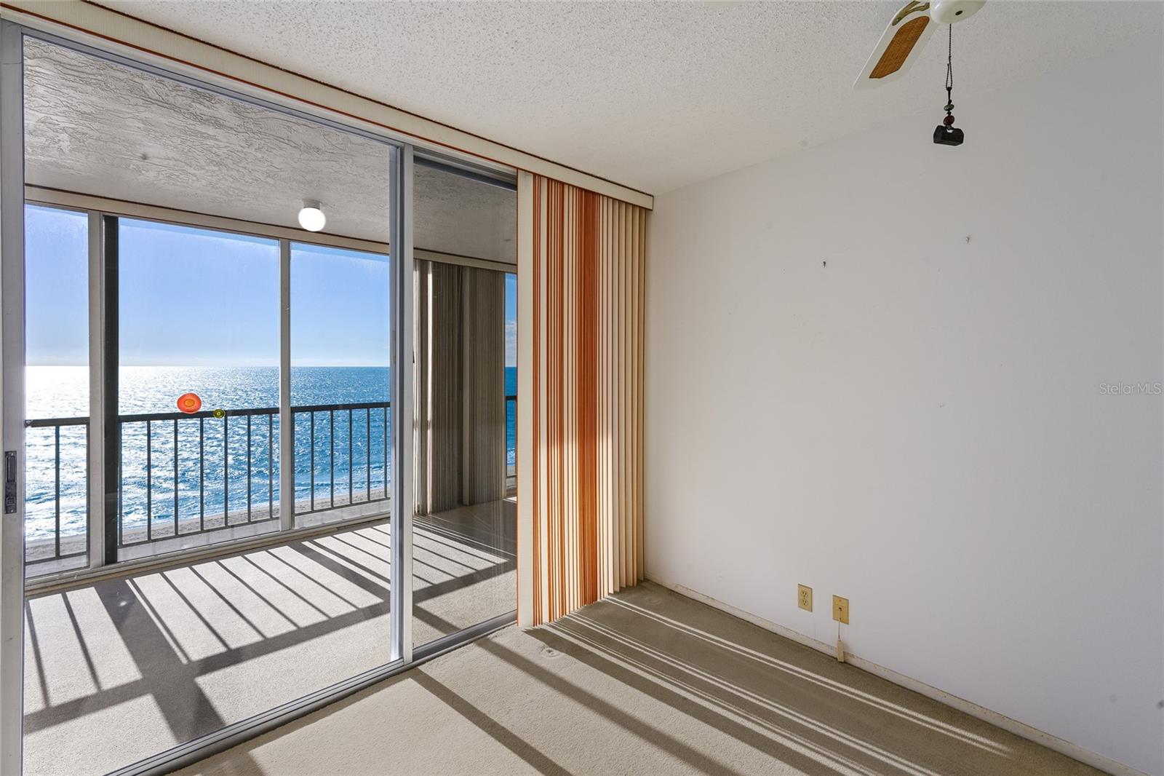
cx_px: 582
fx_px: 517
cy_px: 388
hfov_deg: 96.7
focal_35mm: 16
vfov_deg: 73.7
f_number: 11
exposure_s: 1/20
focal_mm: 16
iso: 160
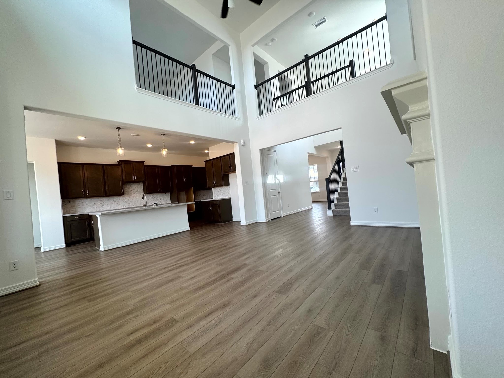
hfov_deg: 102.1
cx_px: 252
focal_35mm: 14
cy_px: 189
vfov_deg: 85.7
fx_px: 204
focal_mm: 2.22
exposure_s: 1/120
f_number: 2.2
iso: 50
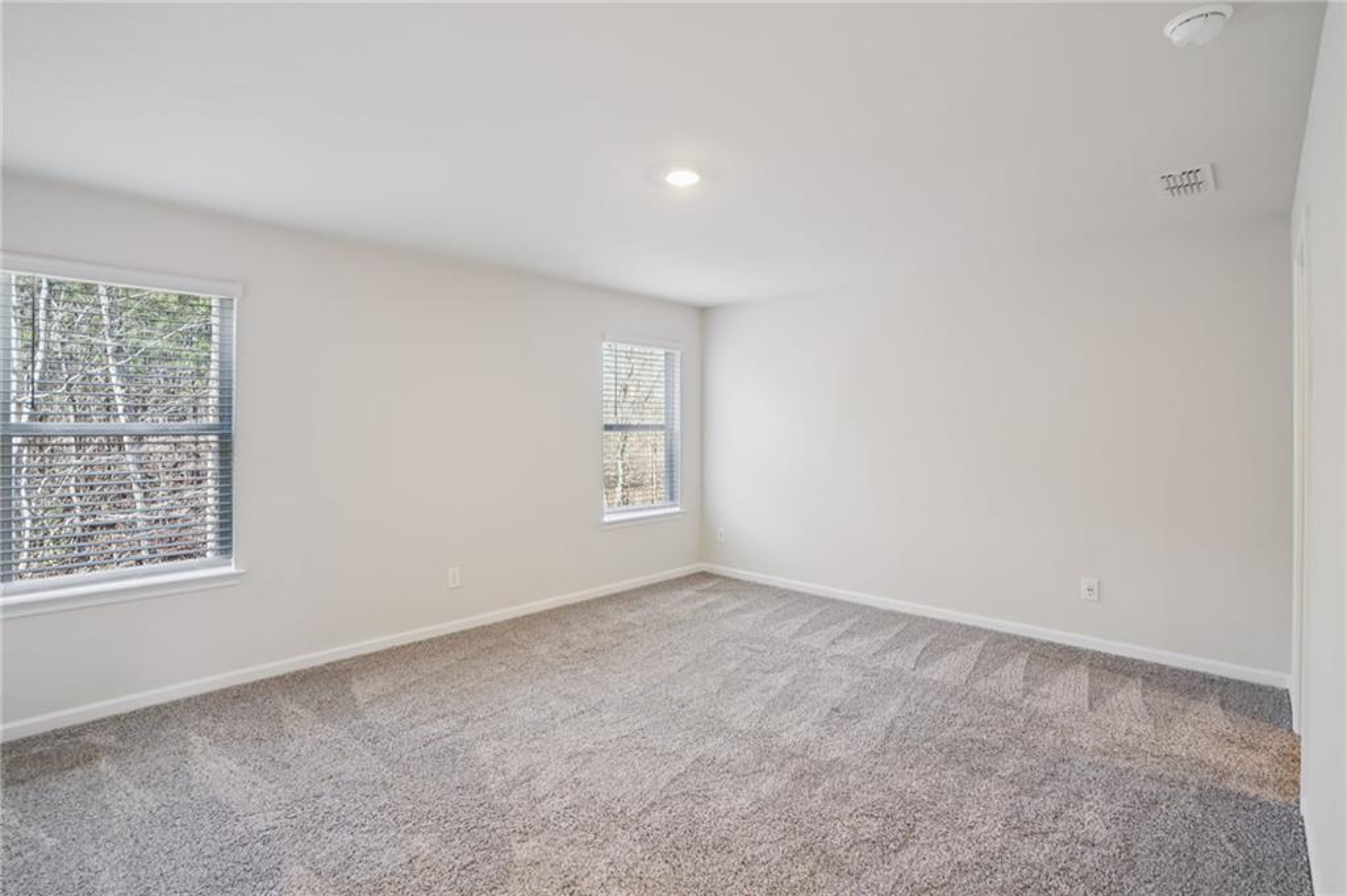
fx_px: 598
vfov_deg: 73.7
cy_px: 448
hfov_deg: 96.8
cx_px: 674
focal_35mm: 16
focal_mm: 16
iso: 400
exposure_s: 1/8
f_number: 8
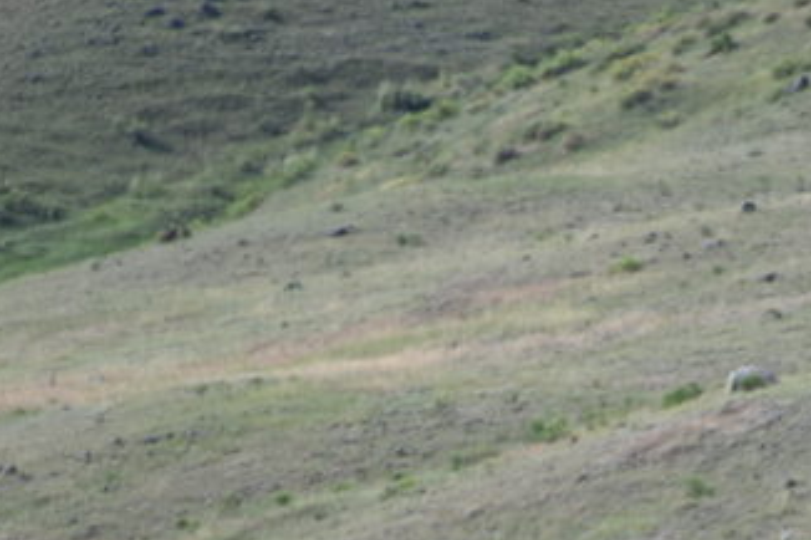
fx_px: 26546
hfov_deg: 1.8
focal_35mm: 1179
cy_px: 1015
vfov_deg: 1.2
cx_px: 741
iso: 220
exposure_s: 1/640
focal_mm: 300
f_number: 5.6
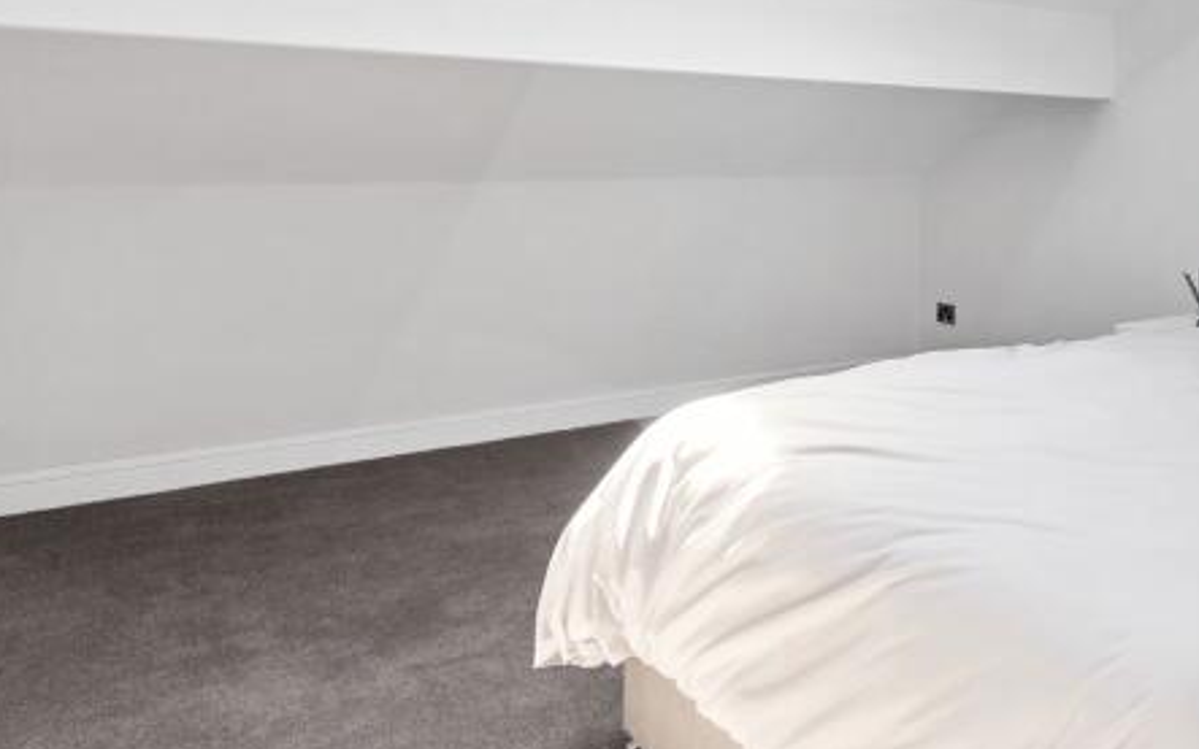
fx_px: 1078
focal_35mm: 33
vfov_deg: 37.3
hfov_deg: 46.8
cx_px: 1240
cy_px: 174
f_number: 22
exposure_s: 1/30
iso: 200
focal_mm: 14
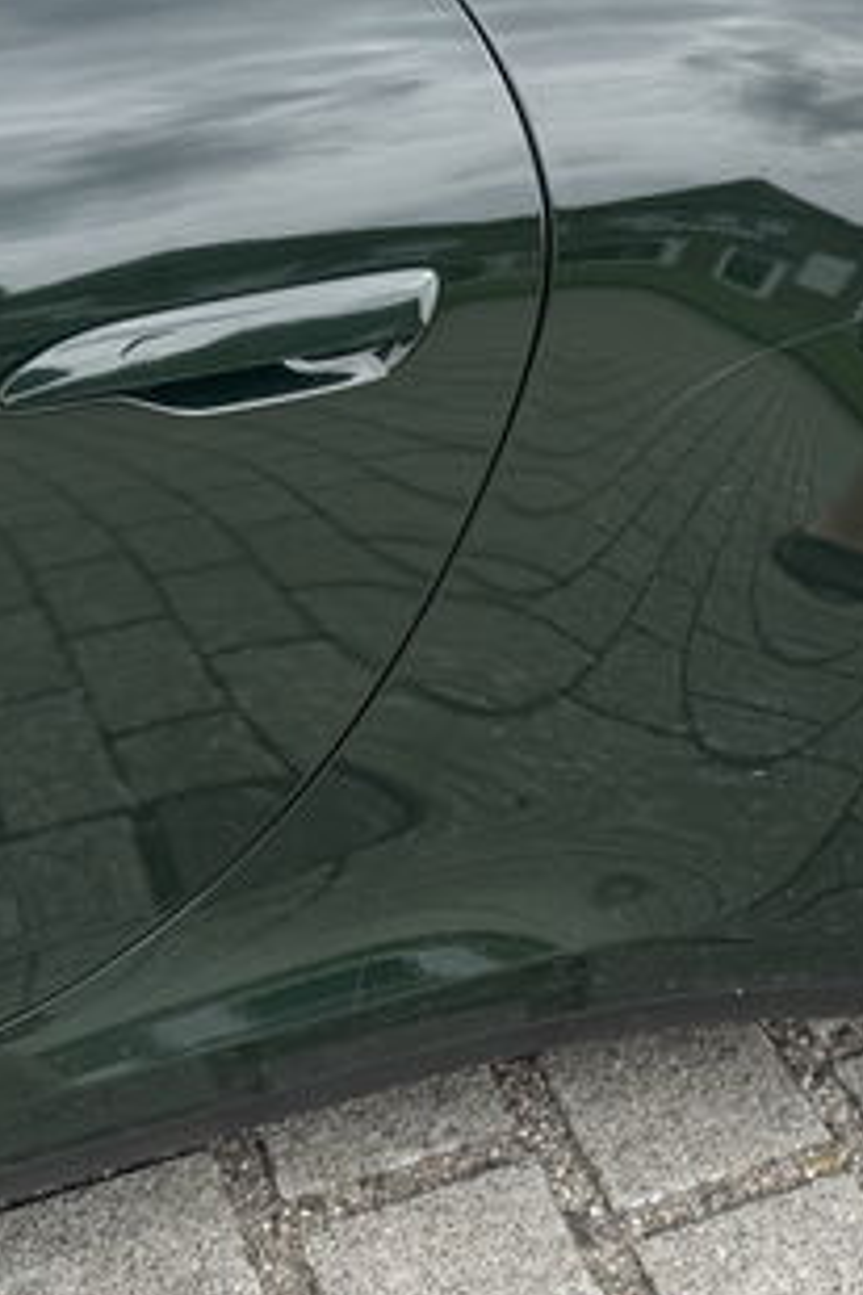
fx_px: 2229
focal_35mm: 62
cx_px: 888
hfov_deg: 21.1
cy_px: 251
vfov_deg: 31.5
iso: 80
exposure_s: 1/1597
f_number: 1.78
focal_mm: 6.76
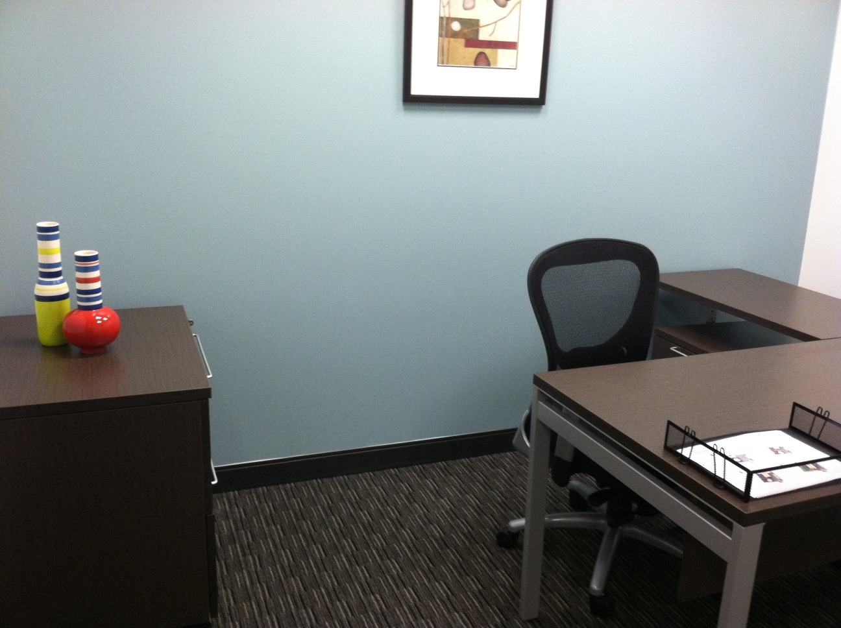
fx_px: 849
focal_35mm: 35
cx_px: 420
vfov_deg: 40.6
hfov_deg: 52.7
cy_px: 314
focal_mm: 3.85
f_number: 2.8
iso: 200
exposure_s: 1/15
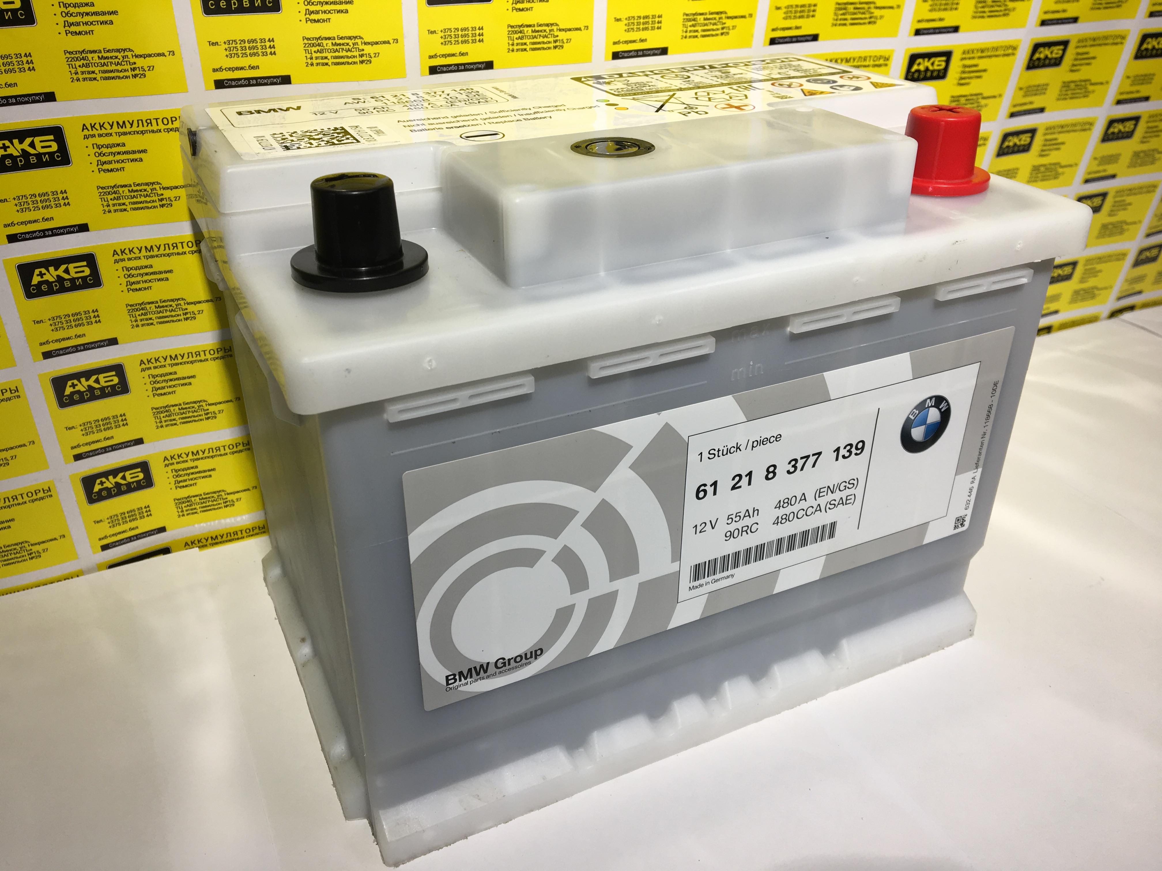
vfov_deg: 48.2
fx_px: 973
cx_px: 581
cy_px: 436
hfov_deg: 61.7
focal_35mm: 29
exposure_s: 1/100
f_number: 2.2
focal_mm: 4.15
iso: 32
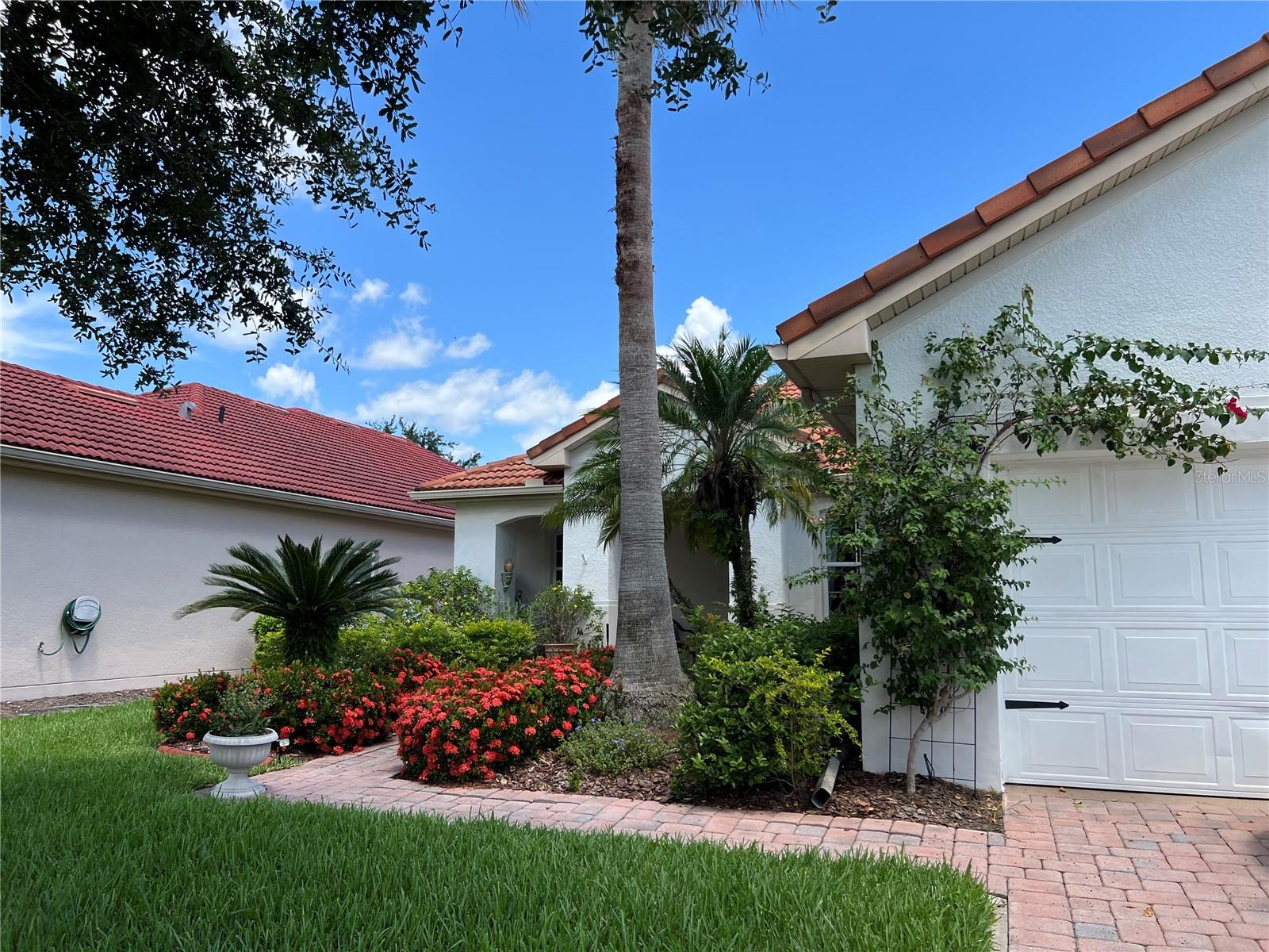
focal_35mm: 26
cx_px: 634
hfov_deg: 67.3
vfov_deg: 53.1
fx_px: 953
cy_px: 476
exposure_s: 1/2404
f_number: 1.5
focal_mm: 5.7
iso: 50
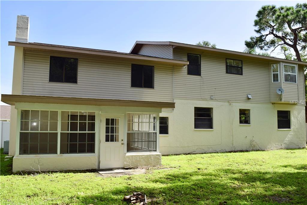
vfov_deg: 39.9
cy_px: 102
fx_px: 281
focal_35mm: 33
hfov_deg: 57.2
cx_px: 154
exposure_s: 1/200
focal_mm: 22
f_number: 8
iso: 100
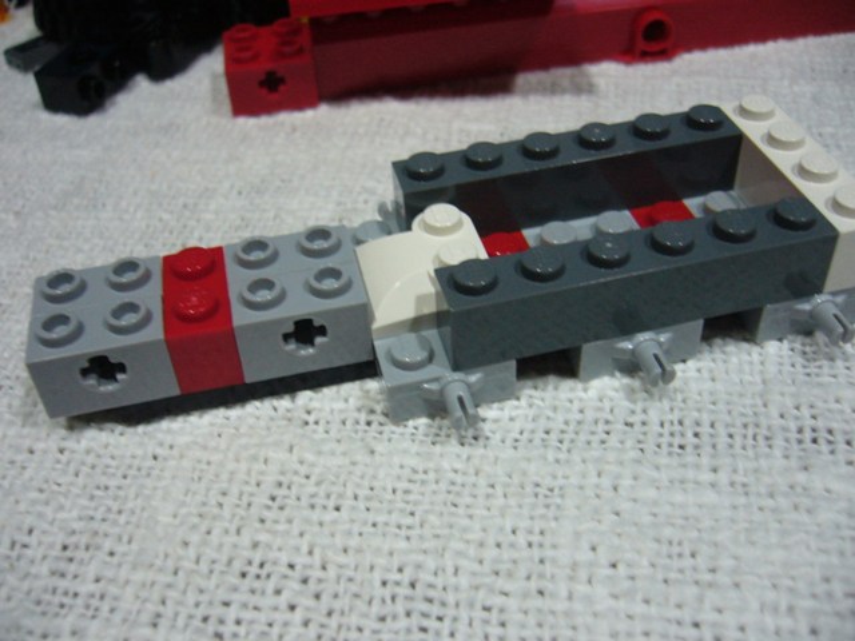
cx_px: 428
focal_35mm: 35
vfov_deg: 40.7
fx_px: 864
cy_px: 320
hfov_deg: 52.6
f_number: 2.8
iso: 200
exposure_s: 1/13
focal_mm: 5.8
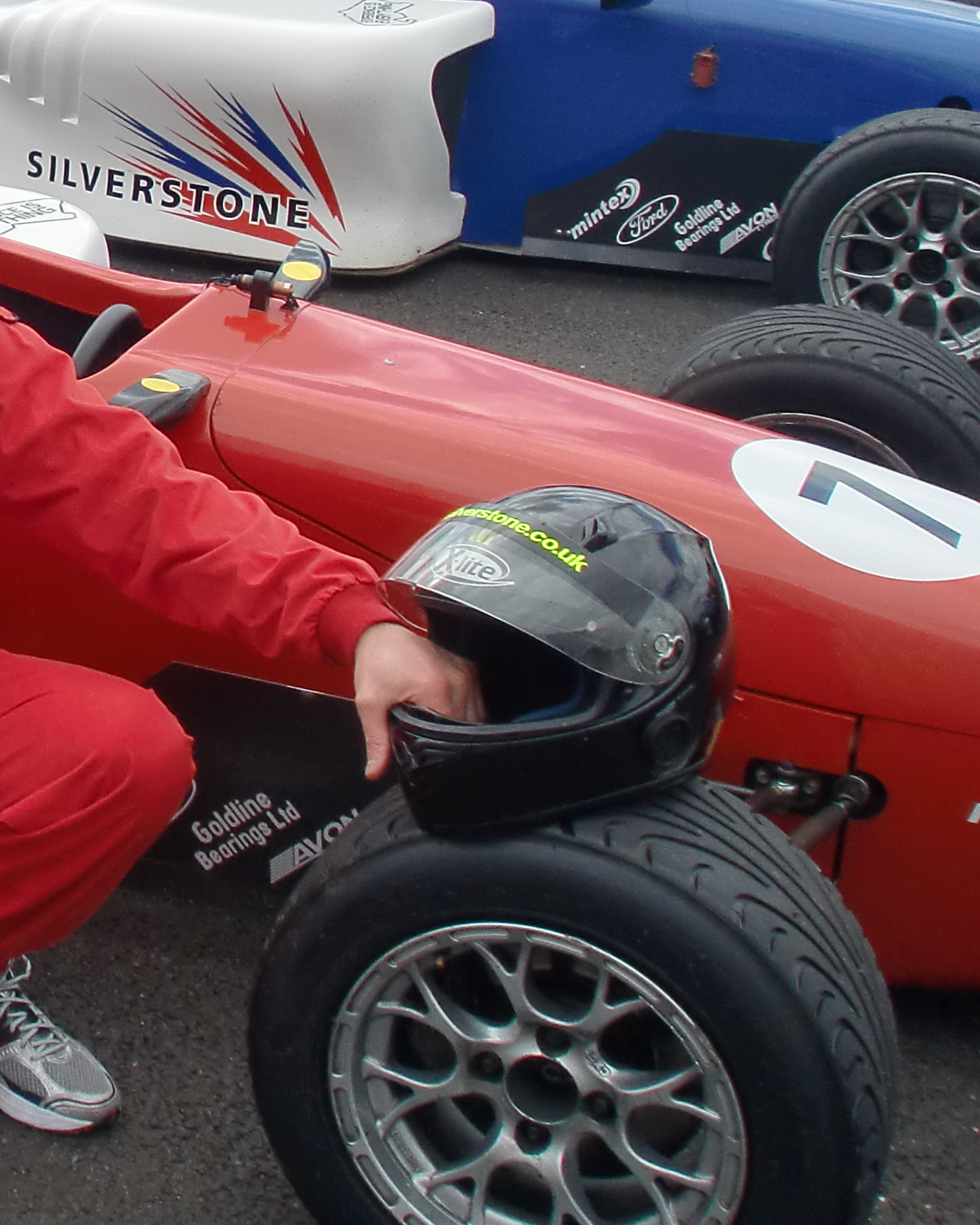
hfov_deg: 21.0
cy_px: 253
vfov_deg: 28.5
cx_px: -356
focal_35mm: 65
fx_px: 2357
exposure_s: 1/160
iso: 64
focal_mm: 4.65
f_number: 7.8
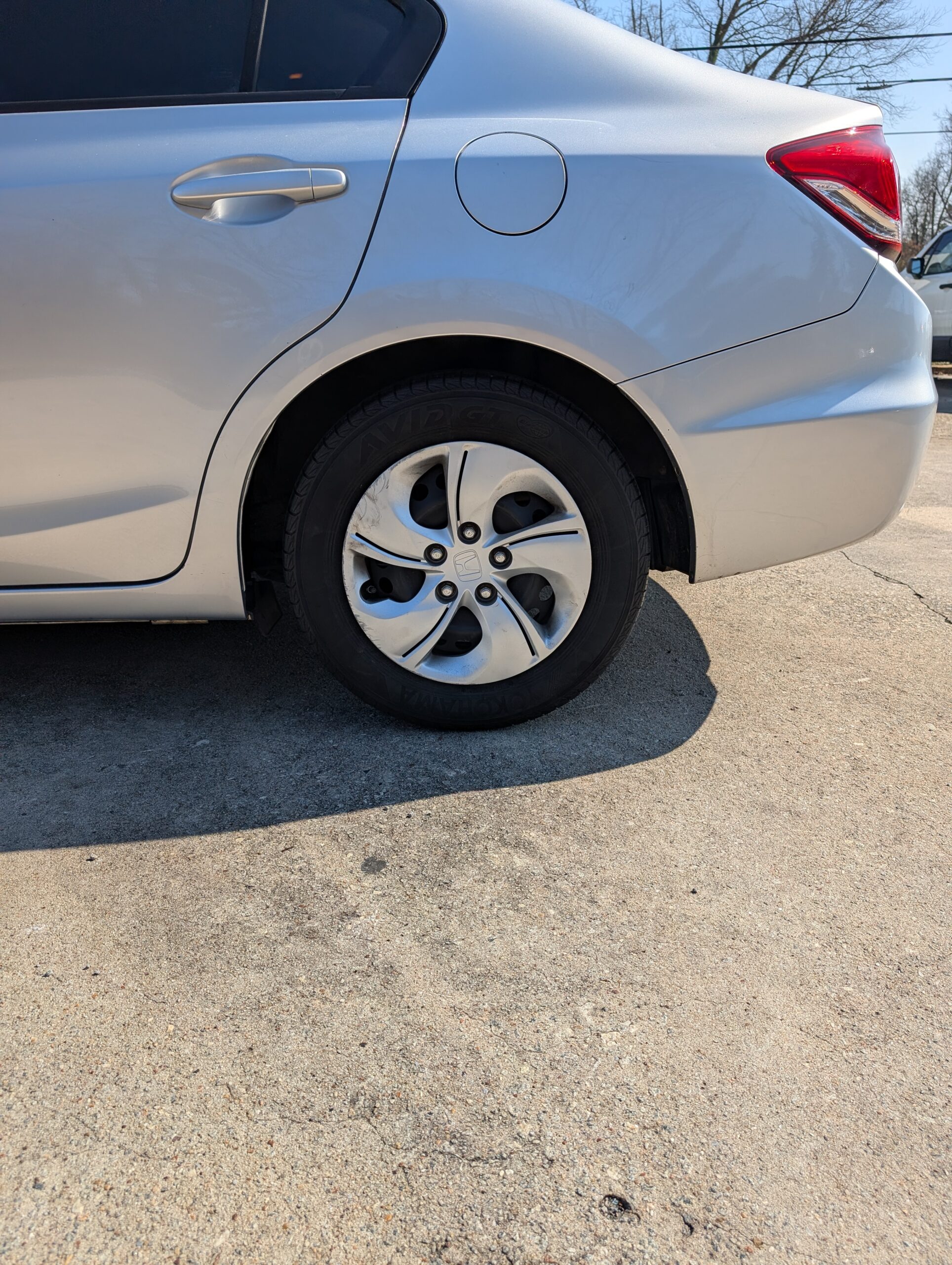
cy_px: 632
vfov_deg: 71.5
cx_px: 476
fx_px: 878
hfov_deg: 56.9
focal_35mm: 24
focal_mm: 6.9
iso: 21
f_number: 1.68
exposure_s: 1/1143
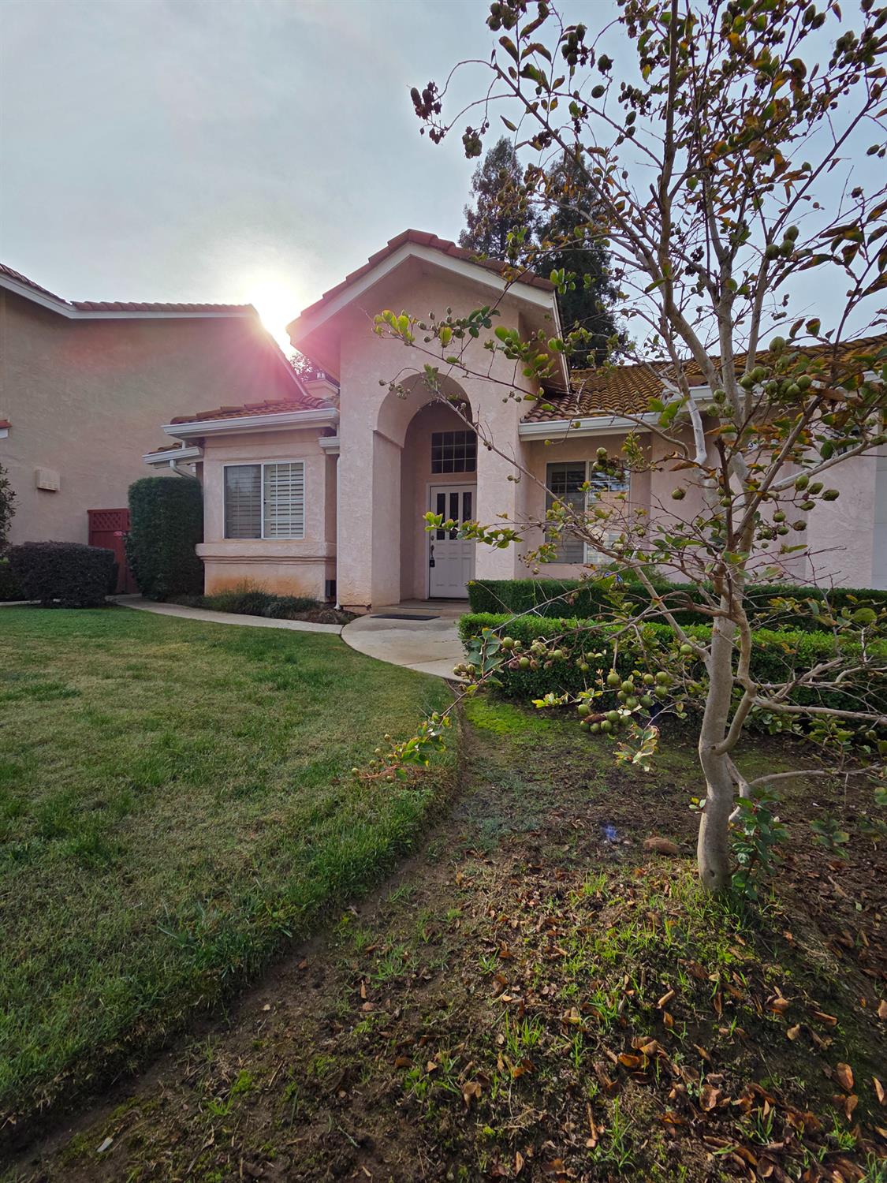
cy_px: 592
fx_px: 444
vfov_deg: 106.2
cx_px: 444
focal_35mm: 13
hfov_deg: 89.9
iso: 50
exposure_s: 1/2321
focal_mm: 2.2
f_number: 2.2
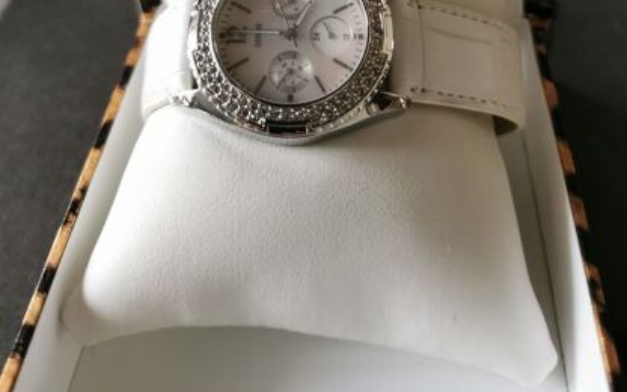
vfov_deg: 26.2
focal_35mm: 44
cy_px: -72
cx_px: 294
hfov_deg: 45.2
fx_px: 752
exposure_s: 1/50
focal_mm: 5.56
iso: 200
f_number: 1.6
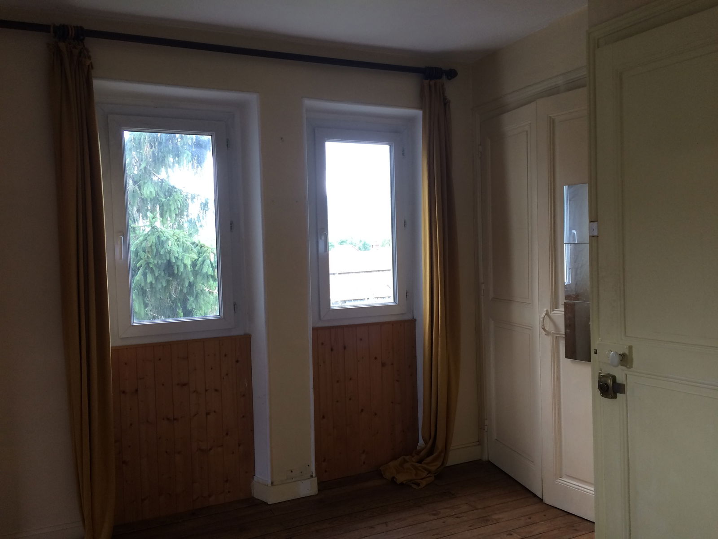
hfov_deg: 61.7
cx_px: 359
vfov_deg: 48.2
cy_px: 270
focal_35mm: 29
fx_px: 602
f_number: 2.2
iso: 40
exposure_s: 1/33
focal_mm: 4.15
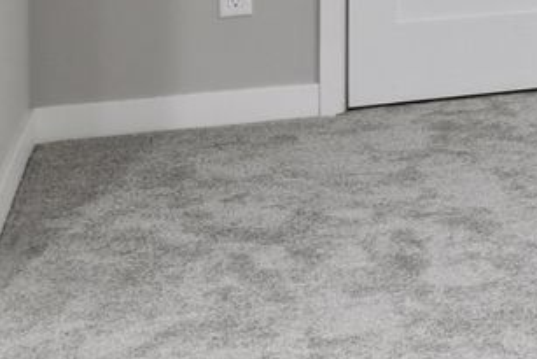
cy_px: -298
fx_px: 1865
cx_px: 1525
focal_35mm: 125
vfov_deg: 10.3
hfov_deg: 11.4
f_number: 8
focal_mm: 20
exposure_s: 1/15
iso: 640
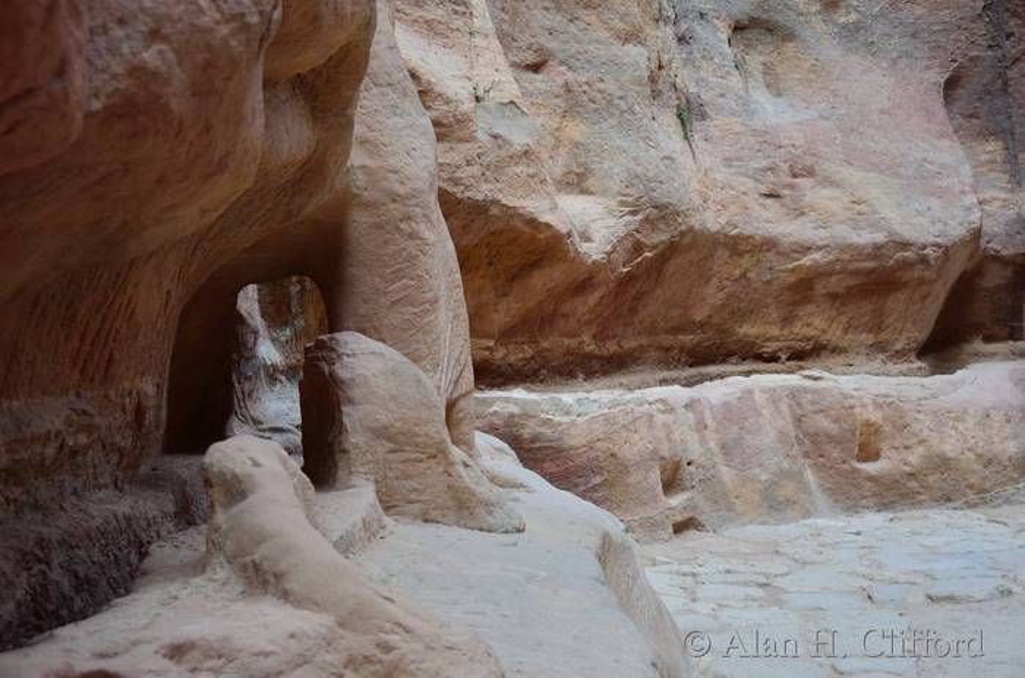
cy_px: 339
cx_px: 512
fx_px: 1534
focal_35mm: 54
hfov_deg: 37.0
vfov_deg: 24.9
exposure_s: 1/160
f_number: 4.2
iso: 560
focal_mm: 36
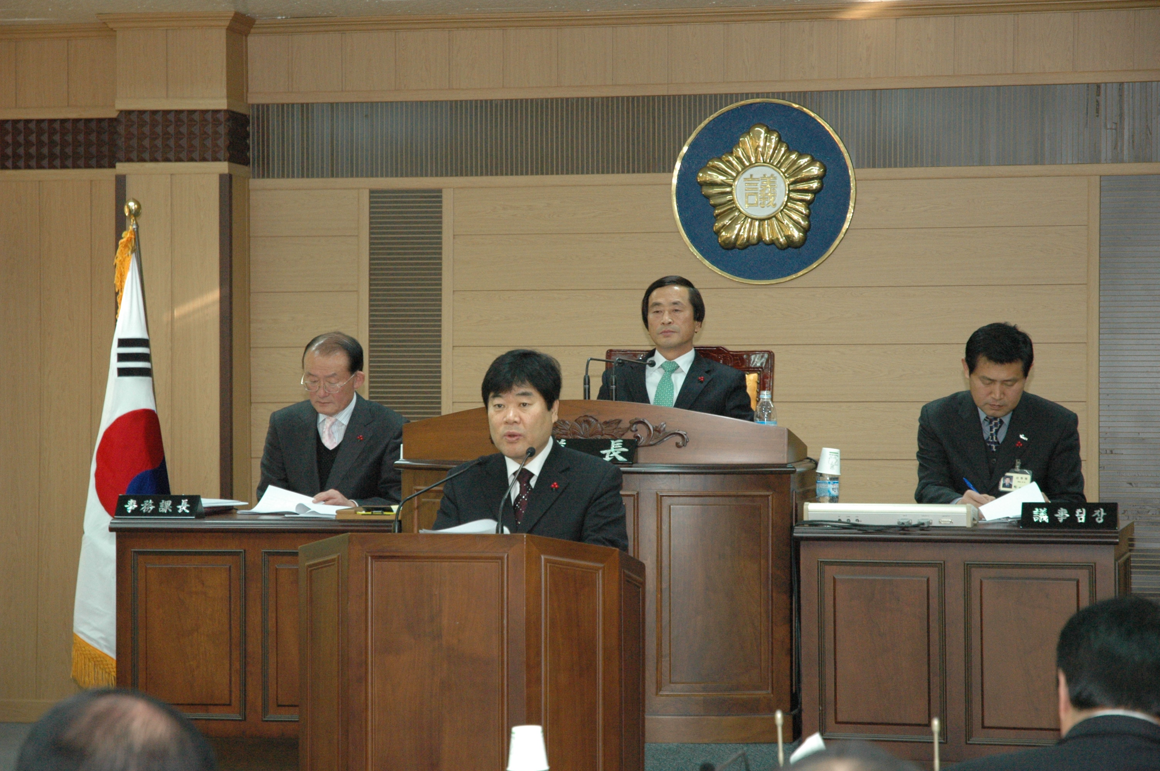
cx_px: 580
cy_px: 386
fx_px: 2994
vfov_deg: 14.7
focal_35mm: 93
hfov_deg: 21.9
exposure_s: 1/60
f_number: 4.5
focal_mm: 62
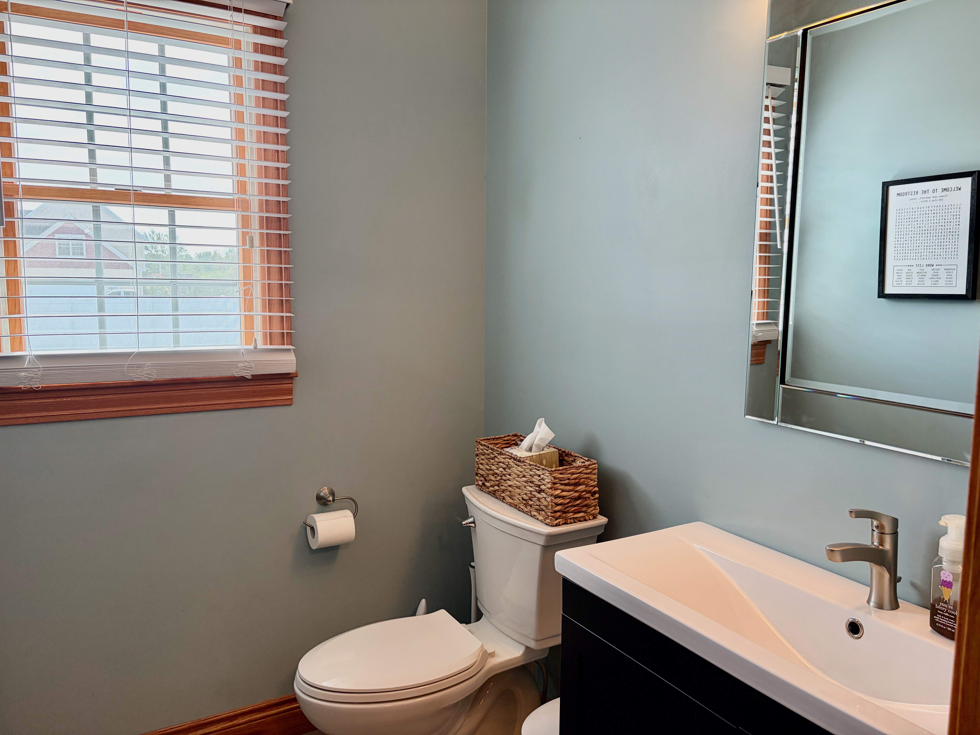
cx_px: 490
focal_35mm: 26
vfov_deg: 53.1
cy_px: 368
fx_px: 736
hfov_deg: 67.3
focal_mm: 5.96
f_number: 1.6
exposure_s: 1/120
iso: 125
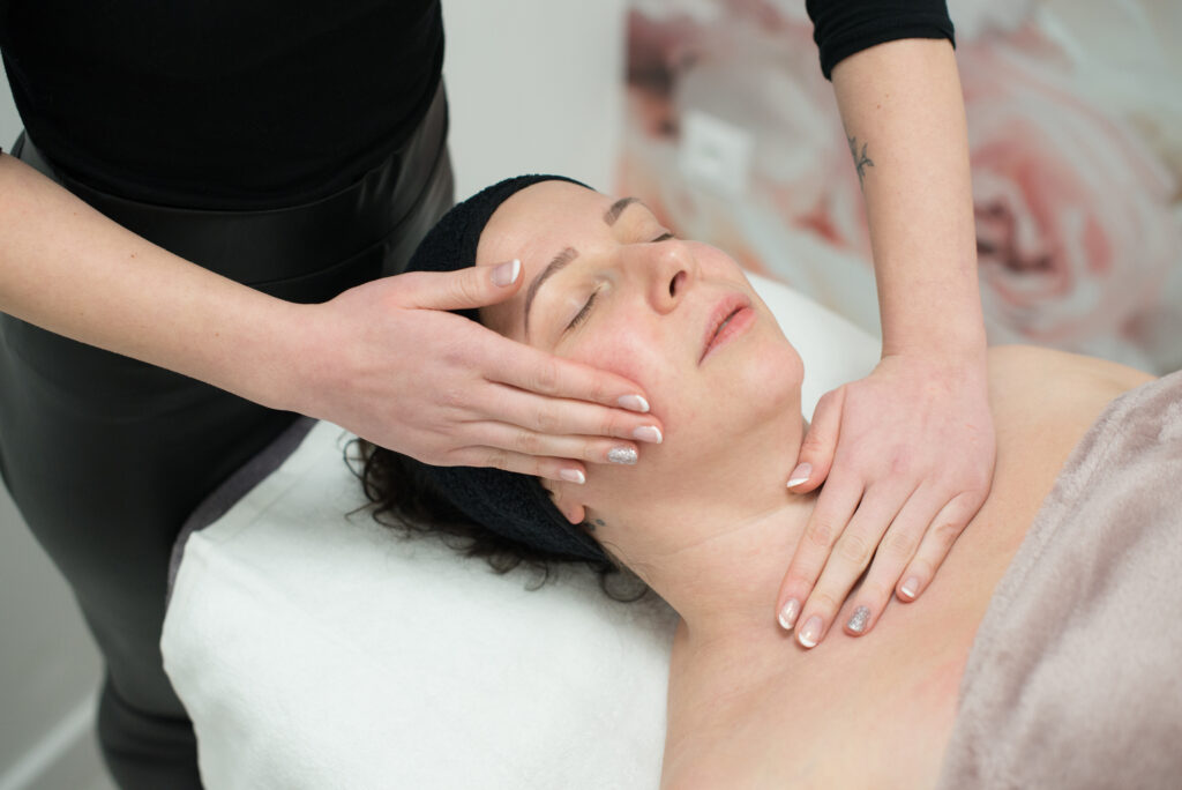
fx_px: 1643
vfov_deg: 27.0
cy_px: 395
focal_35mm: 50
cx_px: 591
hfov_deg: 39.6
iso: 1000
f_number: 2.8
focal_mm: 50
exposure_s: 1/320
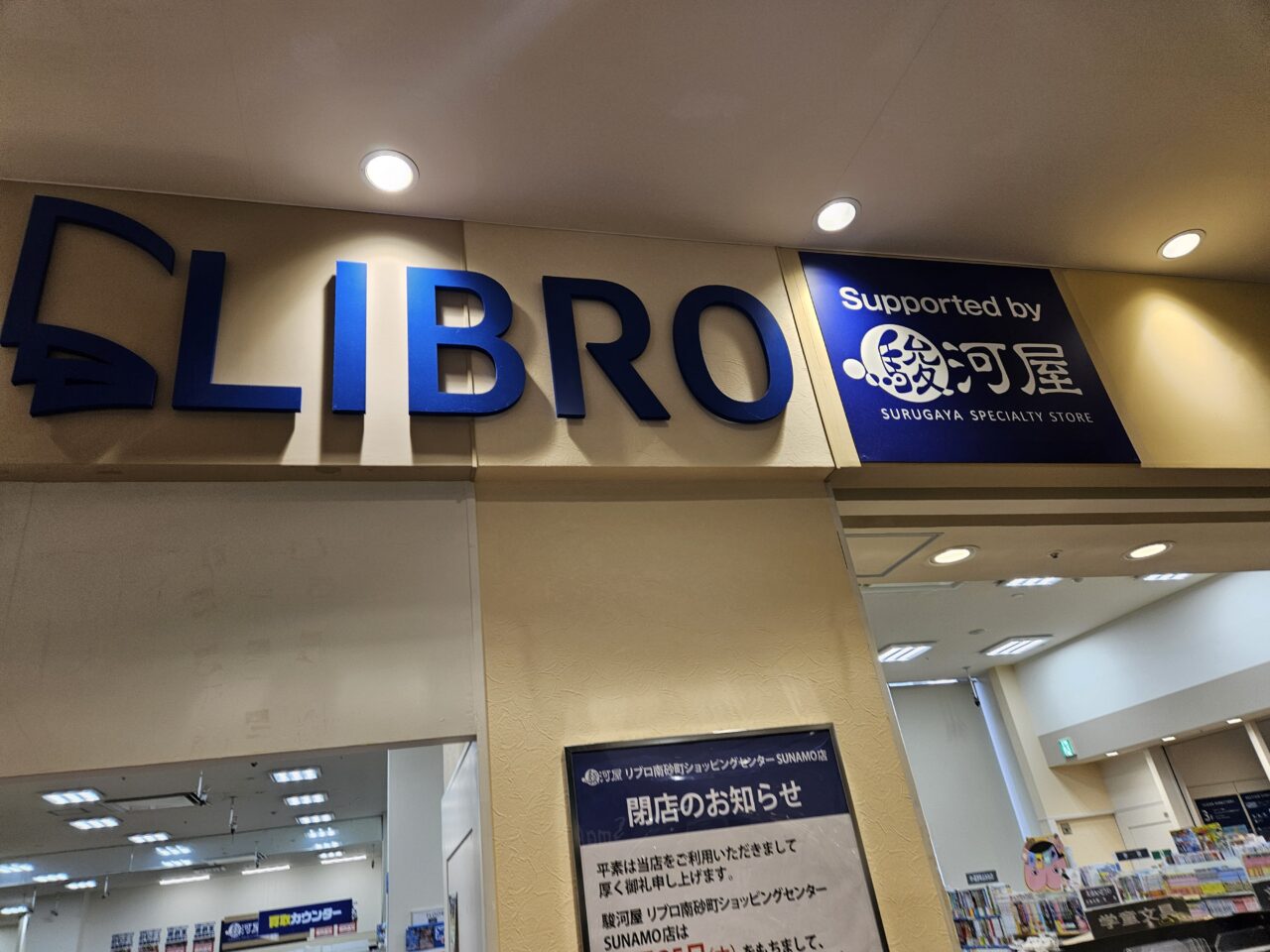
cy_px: 476
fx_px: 844
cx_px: 635
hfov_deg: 73.9
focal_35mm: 23
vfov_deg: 58.9
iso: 80
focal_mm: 5.4
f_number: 1.8
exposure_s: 1/180
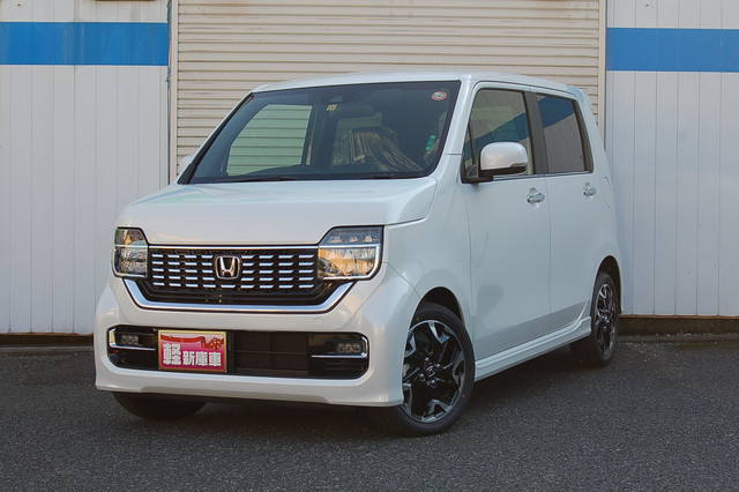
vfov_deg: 20.6
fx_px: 1354
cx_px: 370
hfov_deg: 30.5
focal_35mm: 66
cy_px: 246
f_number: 6.3
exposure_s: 1/160
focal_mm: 44
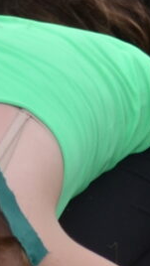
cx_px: 305
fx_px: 2542
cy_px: -252
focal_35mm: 360
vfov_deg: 5.9
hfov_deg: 3.4
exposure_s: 1/200
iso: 100
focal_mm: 24
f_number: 7.1
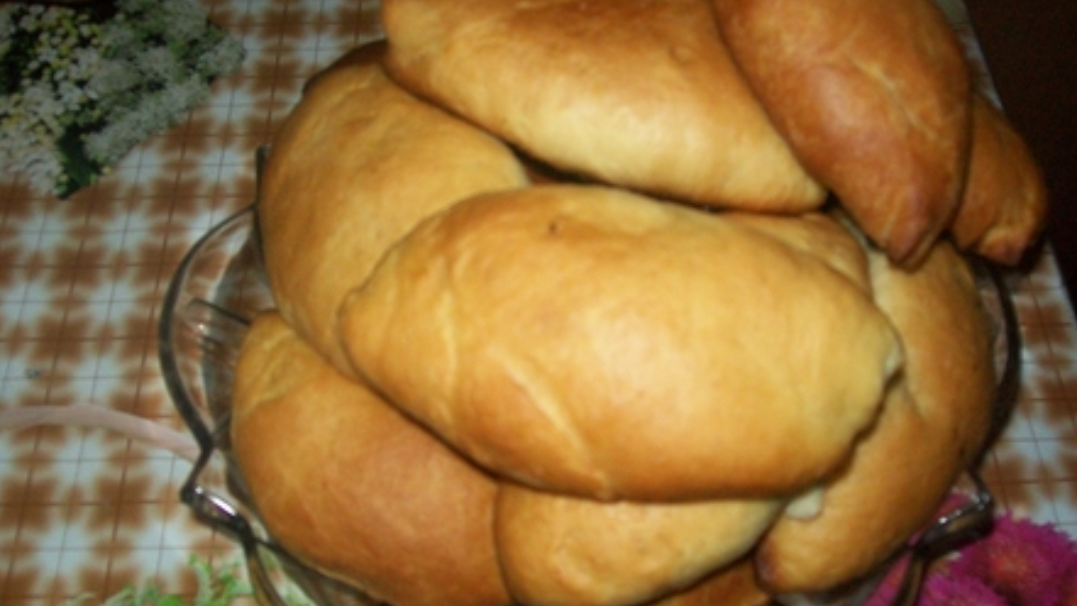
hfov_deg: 50.5
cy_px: 347
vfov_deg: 29.7
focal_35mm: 40
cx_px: 530
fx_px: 1142
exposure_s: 1/60
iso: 160
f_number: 2.7
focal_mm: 6
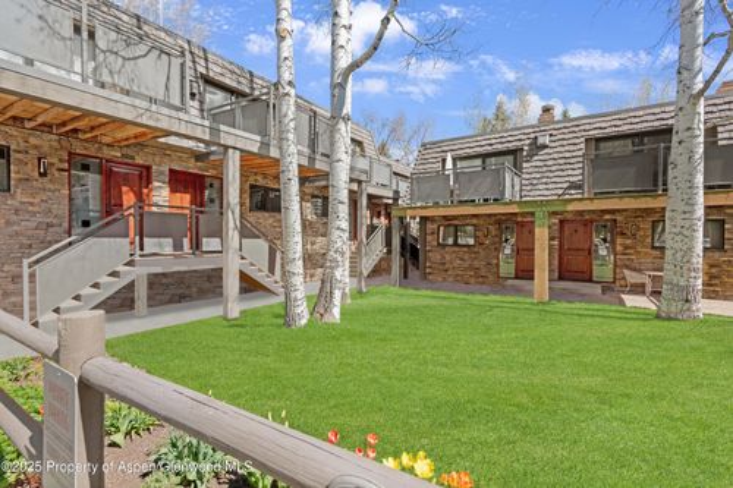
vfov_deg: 70.4
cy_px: 244
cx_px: 366
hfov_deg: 93.3
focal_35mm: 17
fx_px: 346
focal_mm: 17
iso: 100
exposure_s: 1/60
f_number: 7.1
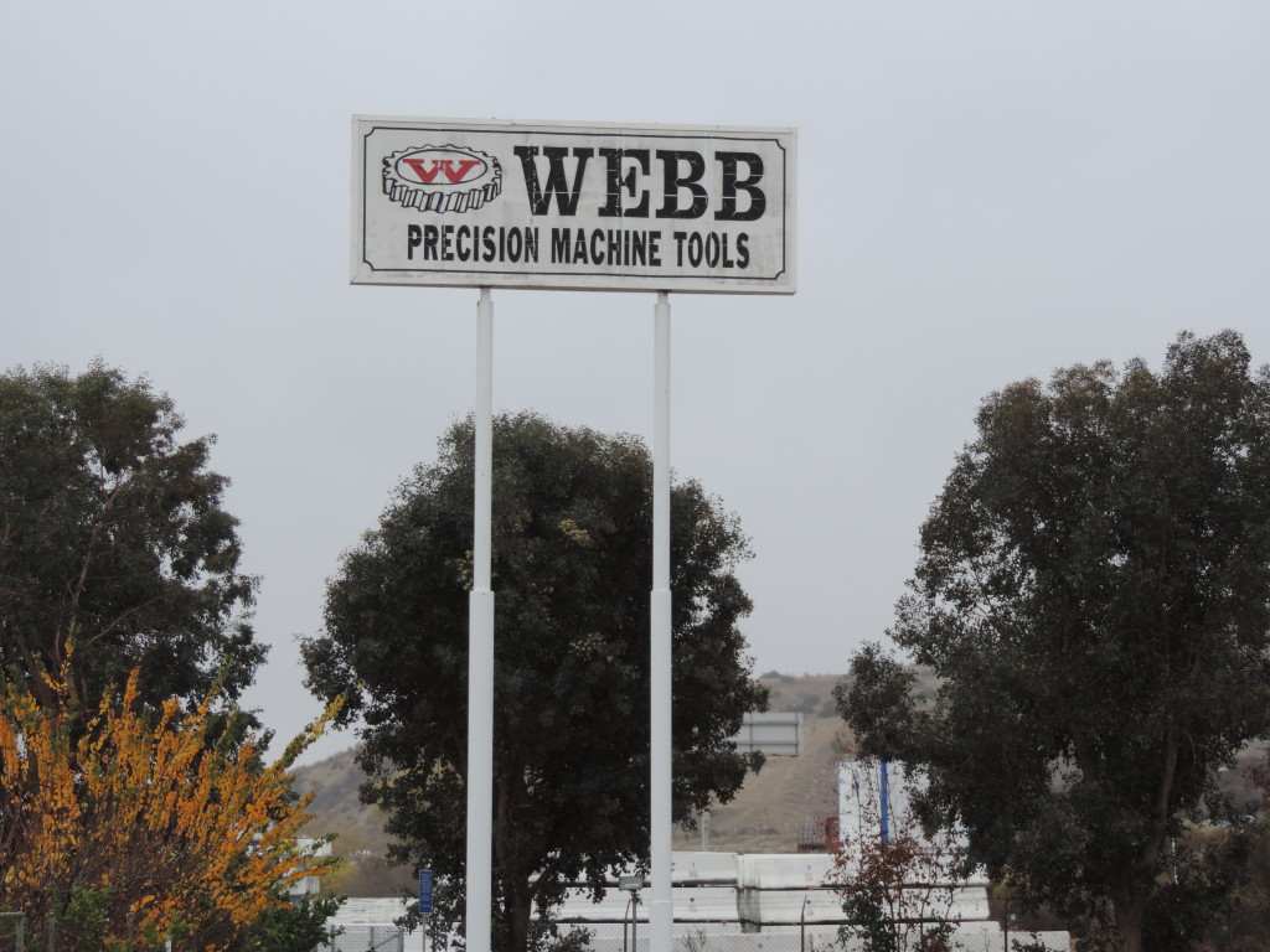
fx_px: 4953
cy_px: 476
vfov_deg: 11.0
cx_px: 635
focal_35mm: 135
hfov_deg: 14.6
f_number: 4.3
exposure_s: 1/125
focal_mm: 24
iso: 90
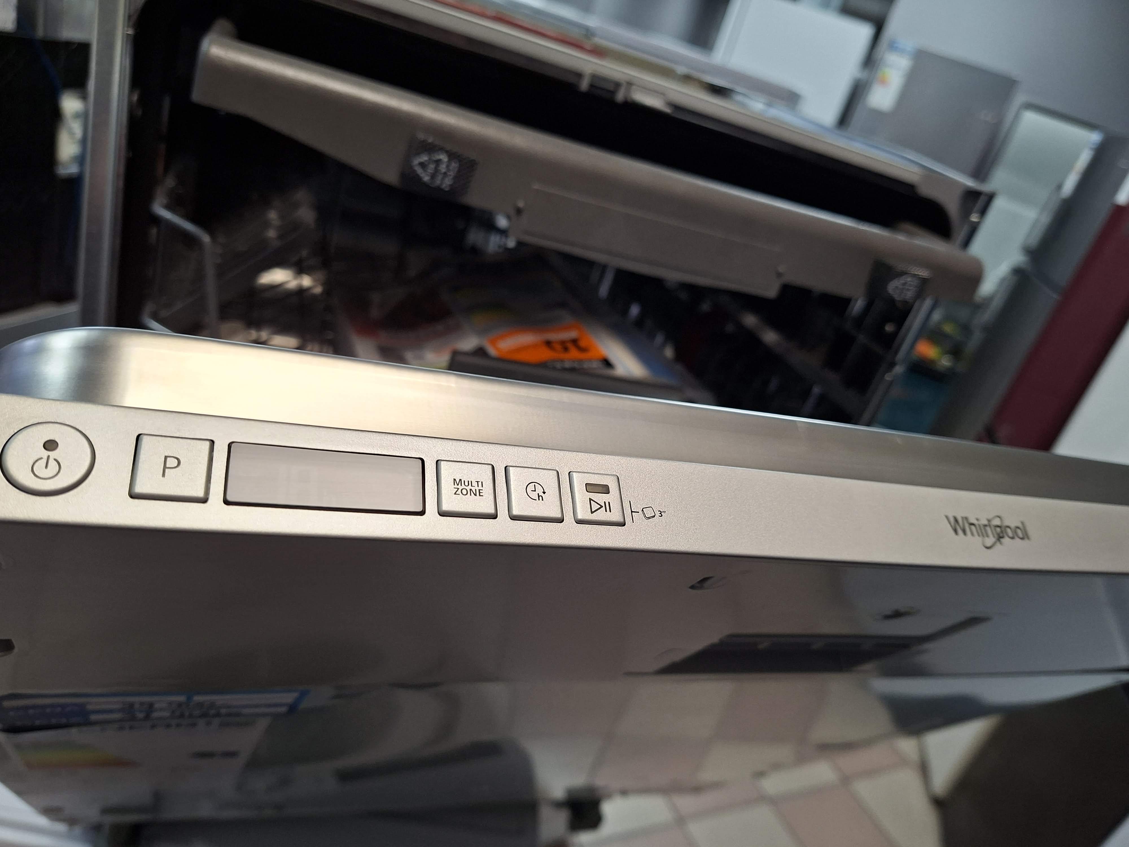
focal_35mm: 23
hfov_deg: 73.9
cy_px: 424
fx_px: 750
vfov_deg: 58.9
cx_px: 564
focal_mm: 5.54
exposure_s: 1/100
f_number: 1.8
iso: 160
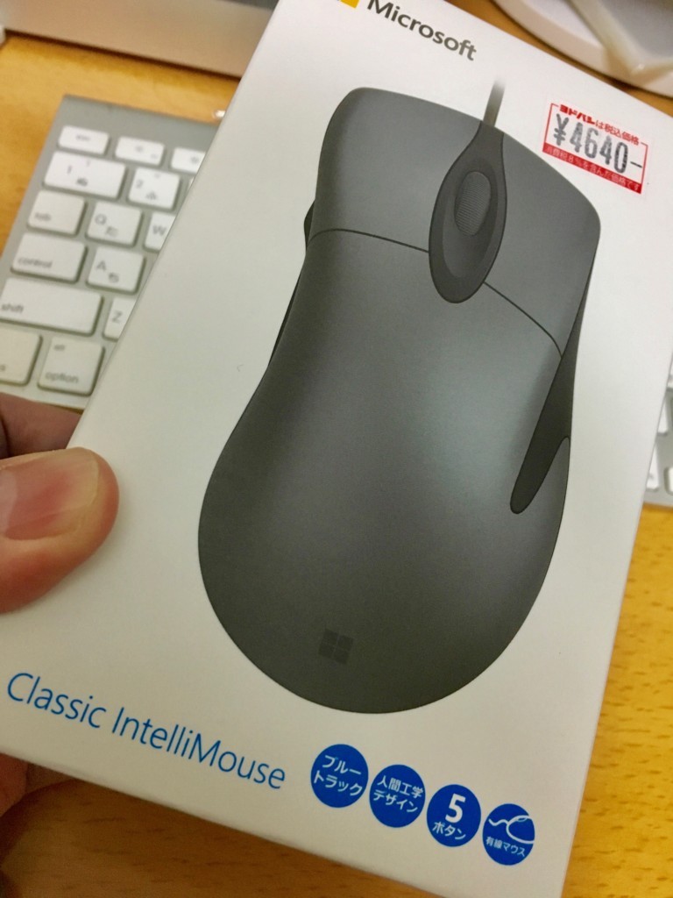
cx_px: 336
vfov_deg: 61.7
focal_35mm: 29
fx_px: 752
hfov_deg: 48.2
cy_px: 449
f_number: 2.2
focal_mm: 4.15
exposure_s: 1/24
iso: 200
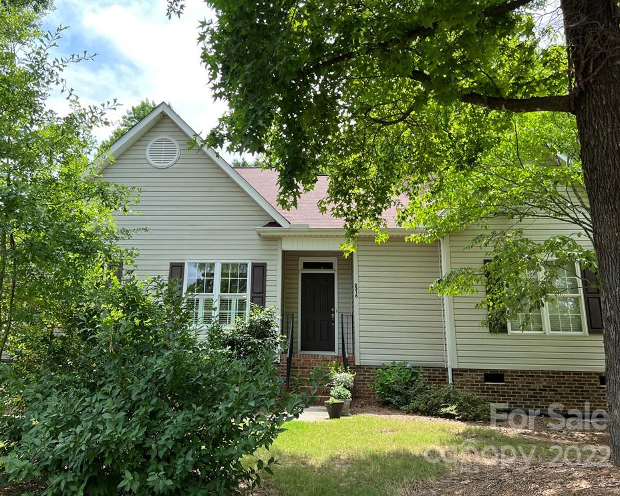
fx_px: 514
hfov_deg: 62.1
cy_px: 243
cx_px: 283
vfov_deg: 51.5
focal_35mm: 28
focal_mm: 5.7
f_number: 1.5
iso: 50
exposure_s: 1/1112
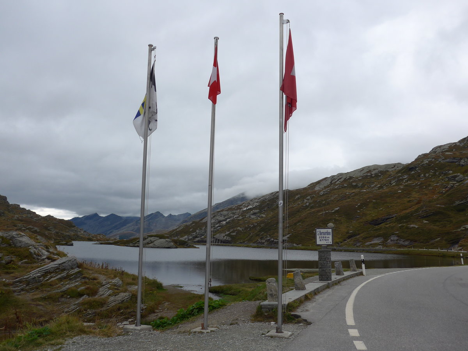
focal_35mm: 29
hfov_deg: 61.7
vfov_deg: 48.2
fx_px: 392
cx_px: 234
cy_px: 176
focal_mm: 6
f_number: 2.8
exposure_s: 1/1300
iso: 80
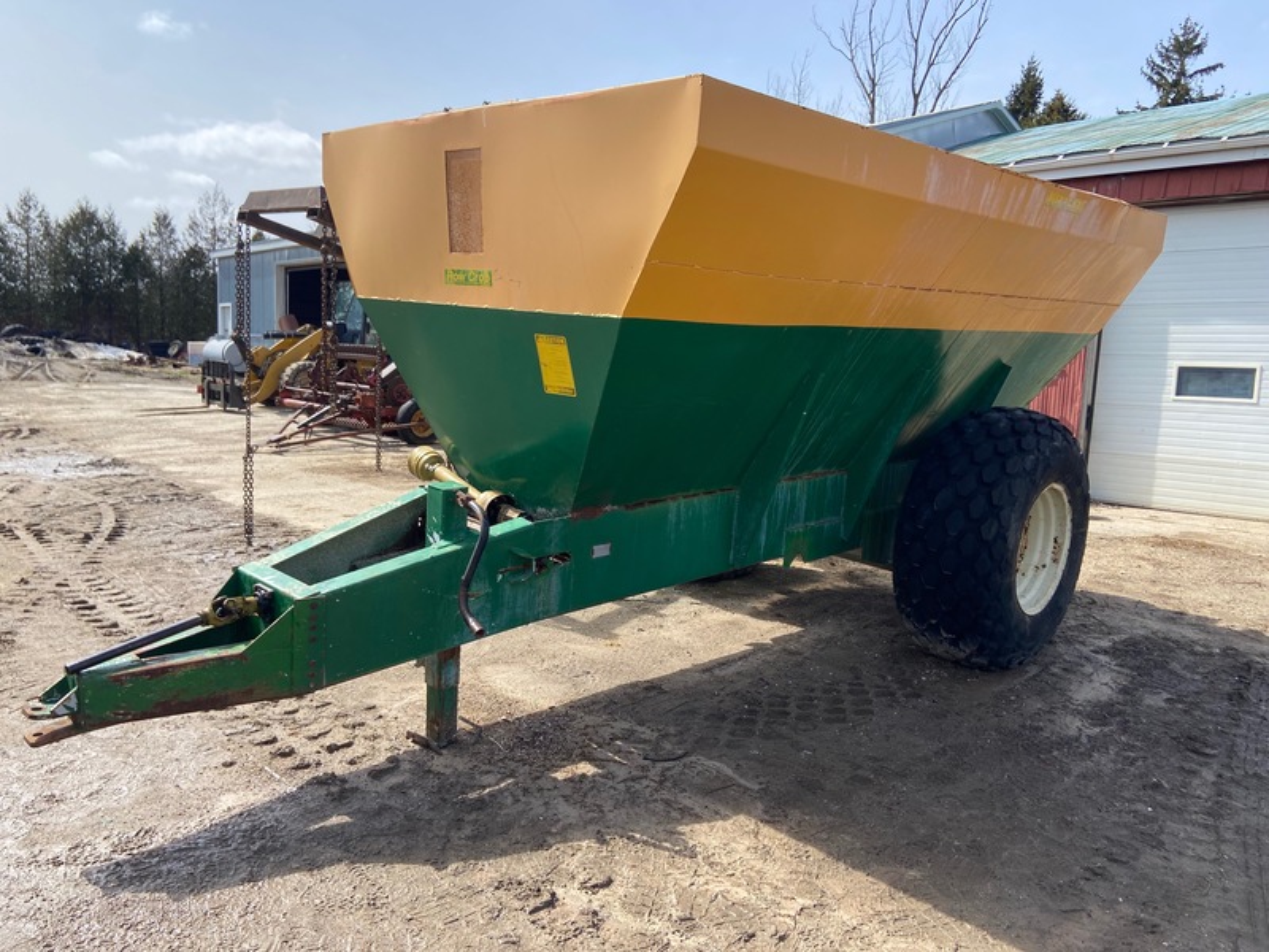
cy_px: 476
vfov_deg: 53.1
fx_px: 953
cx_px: 634
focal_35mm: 26
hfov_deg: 67.3
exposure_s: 1/1629
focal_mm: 4.25
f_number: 1.8
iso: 32
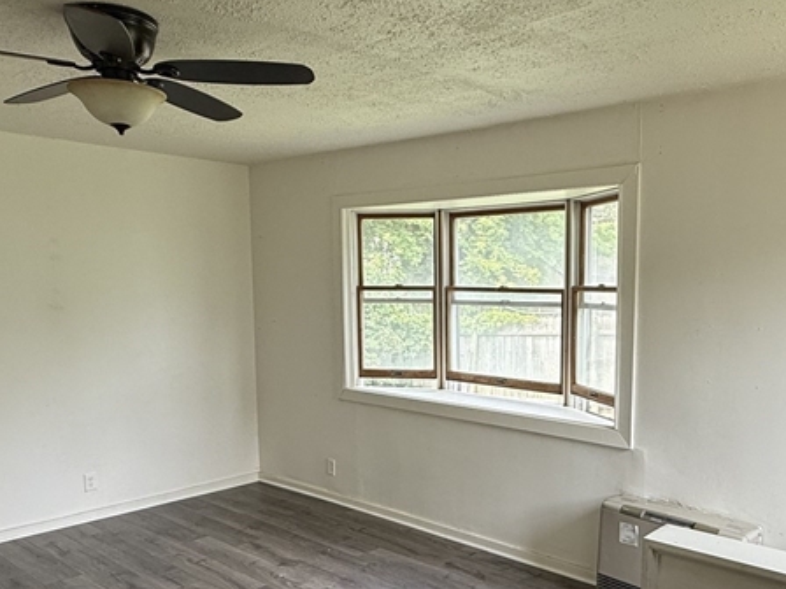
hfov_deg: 55.9
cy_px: 375
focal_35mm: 32
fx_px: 727
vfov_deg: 43.7
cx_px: 505
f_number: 2.2
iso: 64
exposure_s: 1/99
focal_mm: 2.22
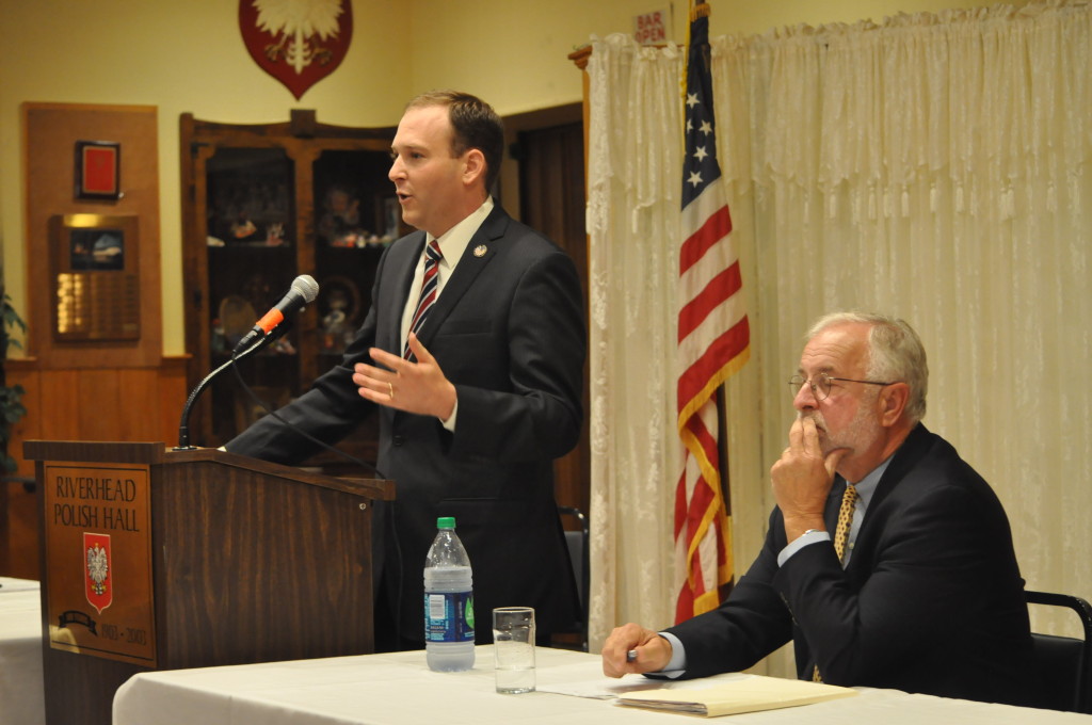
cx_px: 546
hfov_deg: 24.6
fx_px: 2499
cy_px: 362
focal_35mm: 82
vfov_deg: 16.5
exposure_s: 1/30
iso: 1600
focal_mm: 55
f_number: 4.5
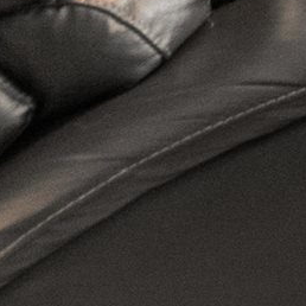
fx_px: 1520
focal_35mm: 152
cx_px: 1741
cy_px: -853
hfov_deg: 5.5
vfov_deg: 8.0
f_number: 8
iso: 100
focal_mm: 10
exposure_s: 1/2.5
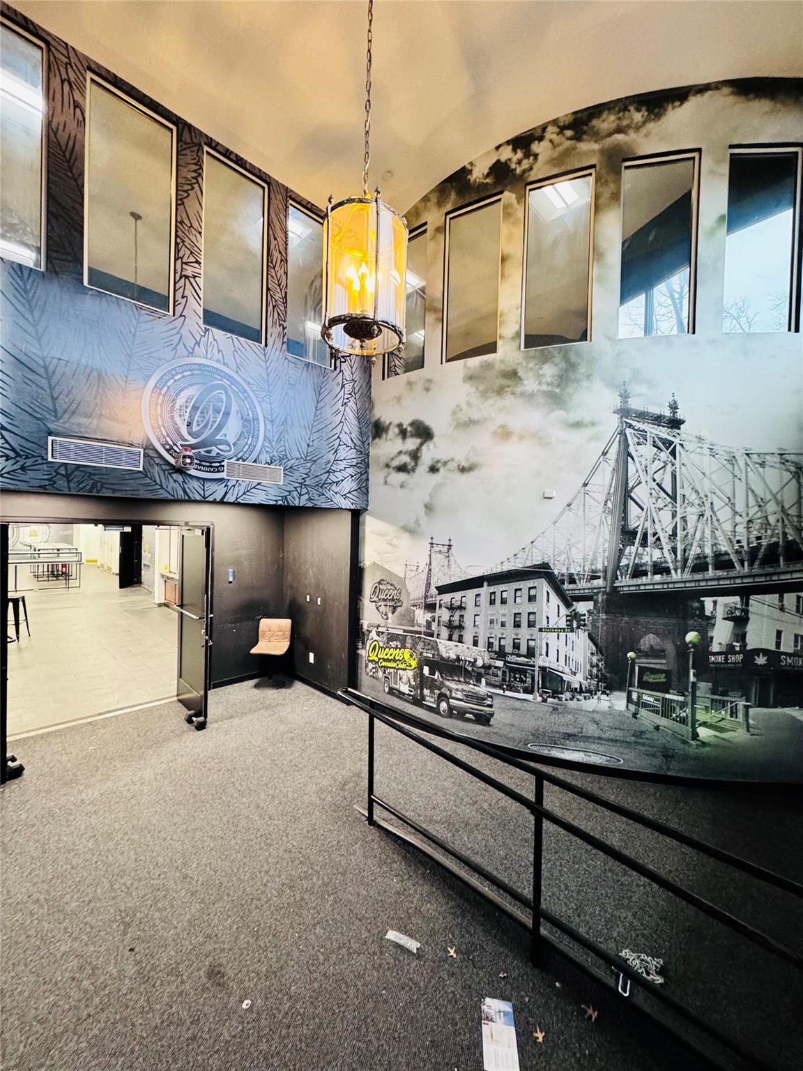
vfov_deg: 102.1
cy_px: 536
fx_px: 433
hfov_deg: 85.7
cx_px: 402
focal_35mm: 14
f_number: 2.2
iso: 1000
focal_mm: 2.22
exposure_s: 1/60
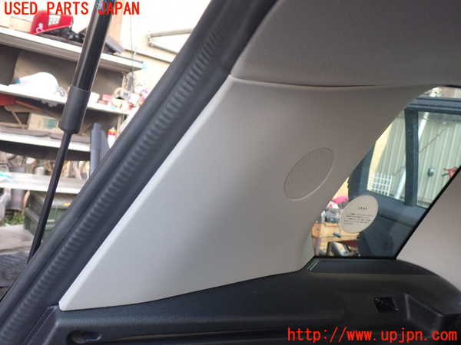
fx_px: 400
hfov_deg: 60.0
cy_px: 172
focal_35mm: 30
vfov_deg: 46.8
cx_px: 230
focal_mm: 5.4
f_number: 2.3
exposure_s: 1/60
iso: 160
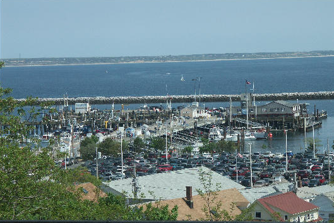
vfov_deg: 9.0
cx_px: 167
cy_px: 124
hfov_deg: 13.4
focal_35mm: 153
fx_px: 1420
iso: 100
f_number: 6.3
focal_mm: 37.01
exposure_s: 1/800
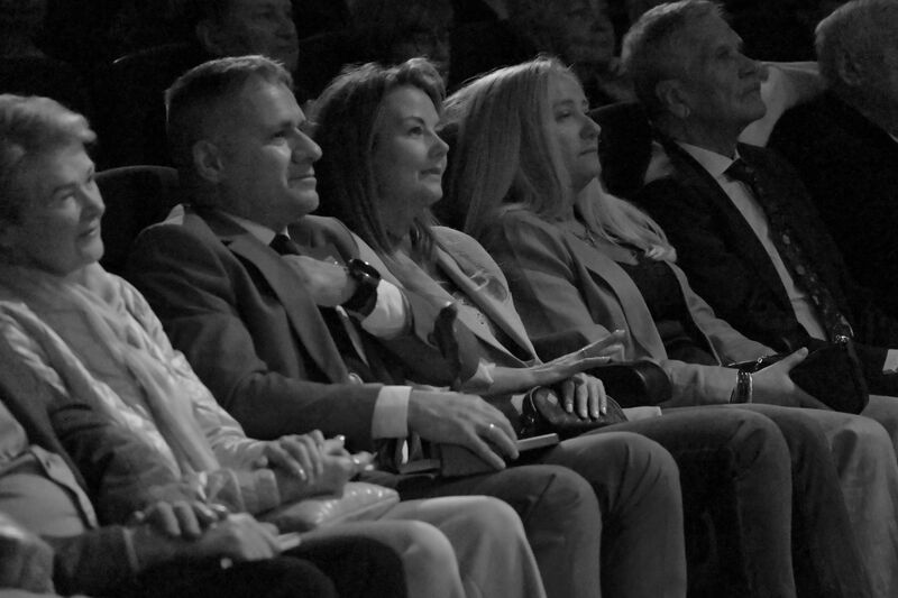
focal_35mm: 200
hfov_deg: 10.3
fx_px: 4988
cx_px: 449
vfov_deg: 6.9
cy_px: 299
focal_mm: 200
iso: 64000
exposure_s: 1/320
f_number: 6.3
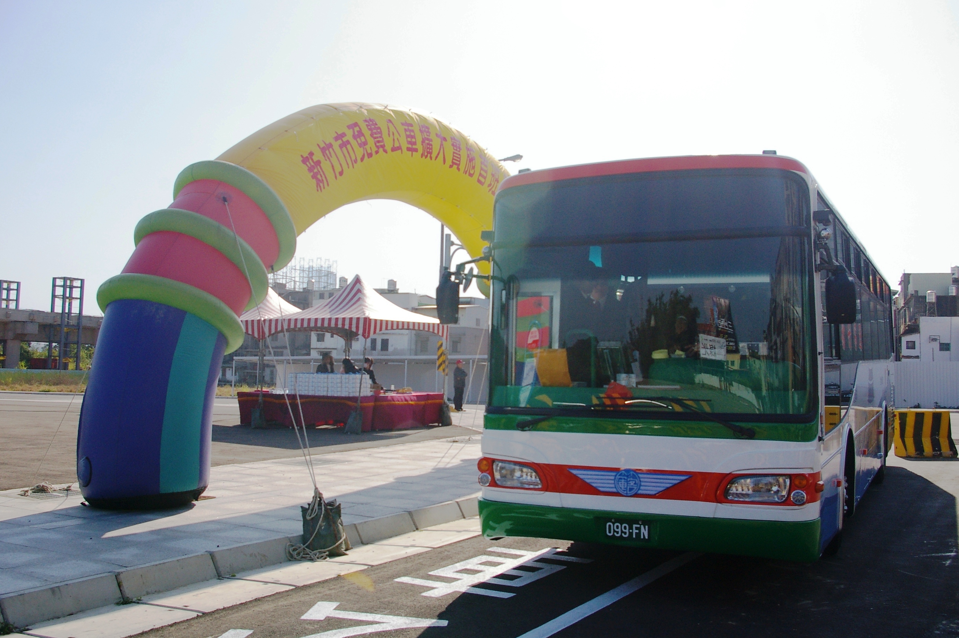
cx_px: 469
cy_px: 292
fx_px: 999
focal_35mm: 38
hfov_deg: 51.3
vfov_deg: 35.4
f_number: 9.5
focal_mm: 23
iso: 400
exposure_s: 1/1000
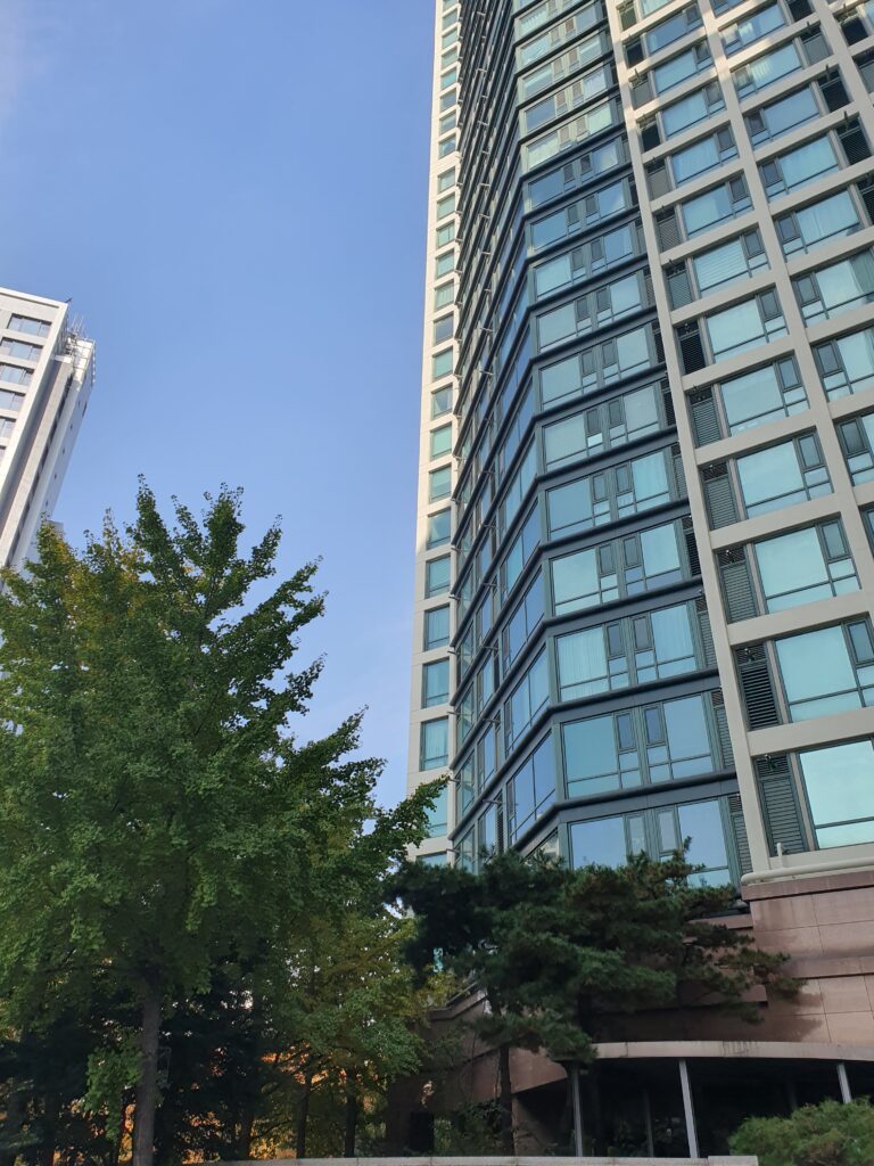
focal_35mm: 26
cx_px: 437
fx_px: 875
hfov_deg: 53.1
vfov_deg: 67.3
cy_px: 583
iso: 50
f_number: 2.4
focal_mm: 4.32
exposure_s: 1/888
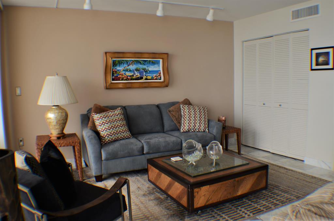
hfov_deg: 53.2
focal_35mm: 36
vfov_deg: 36.7
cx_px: 167
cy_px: 110
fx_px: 333
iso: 100
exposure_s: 1/30
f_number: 5
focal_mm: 24
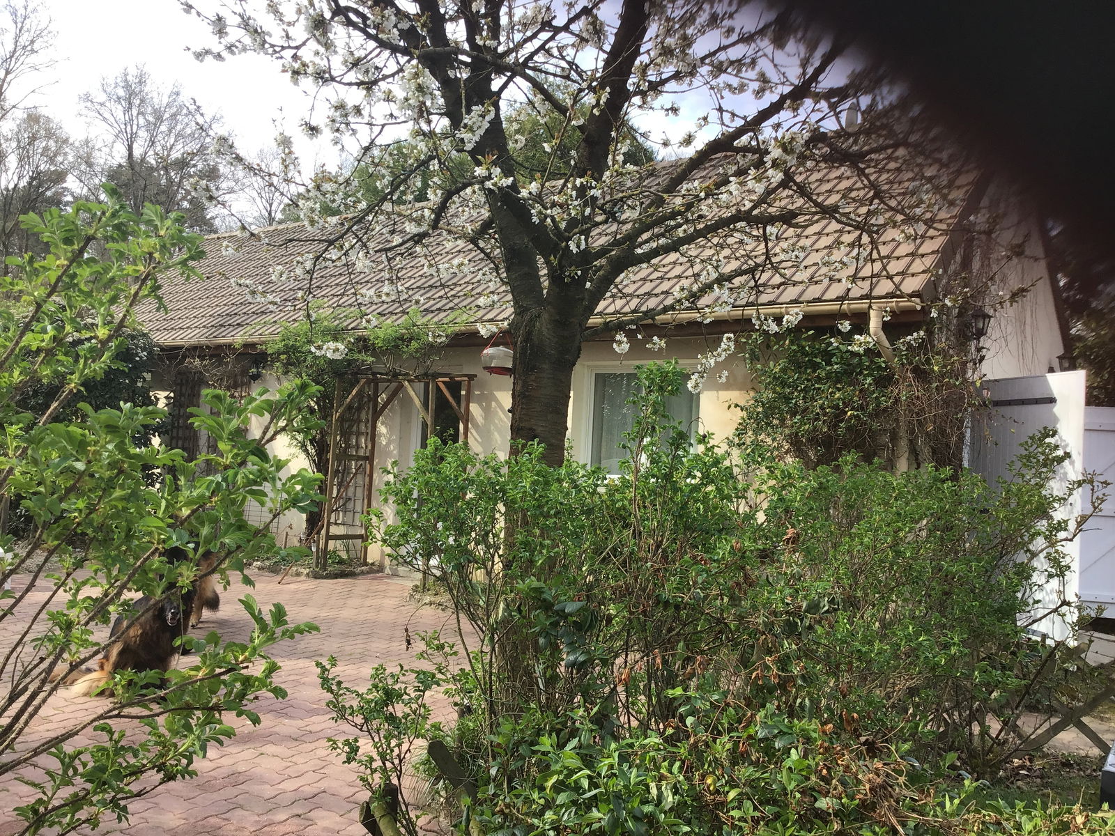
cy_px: 418
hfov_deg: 58.4
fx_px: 999
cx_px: 558
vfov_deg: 45.4
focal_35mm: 31
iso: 25
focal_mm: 3.3
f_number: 2.4
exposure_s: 1/276
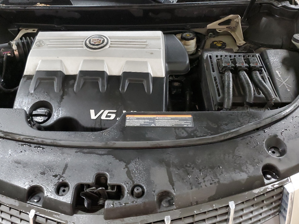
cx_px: 132
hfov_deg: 55.2
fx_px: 285
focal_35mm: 33
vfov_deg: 42.7
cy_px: 87
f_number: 1.5
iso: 311
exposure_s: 1/24
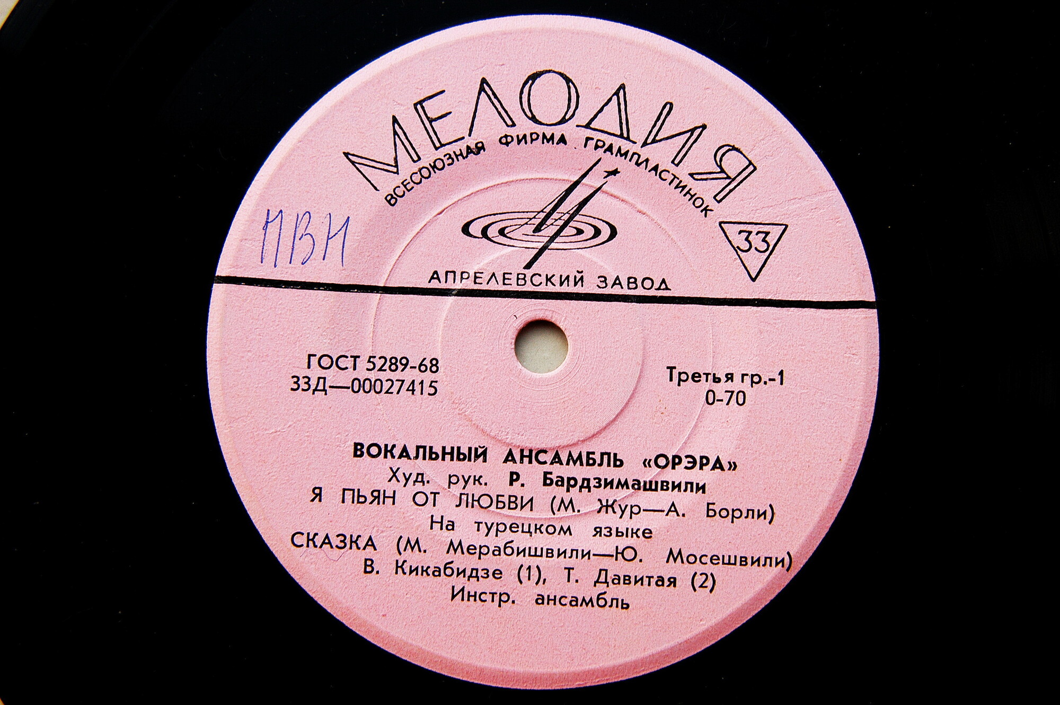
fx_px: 1545
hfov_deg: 37.9
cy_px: 352
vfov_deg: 25.7
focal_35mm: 52
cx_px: 530
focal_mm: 35
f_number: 5
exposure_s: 1/90
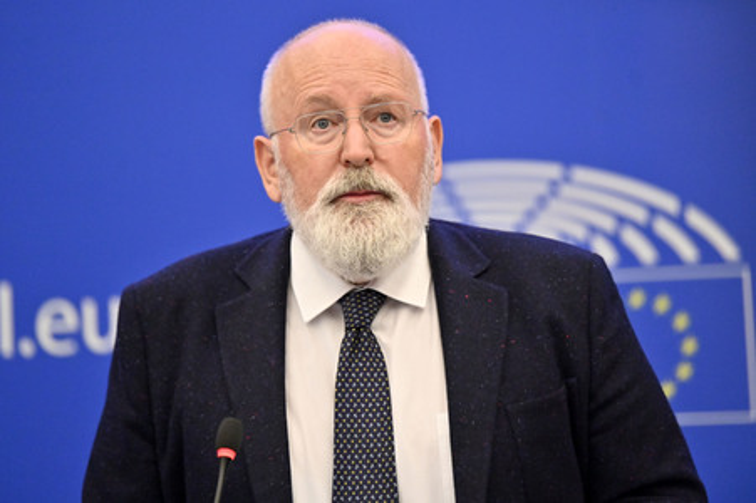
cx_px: 378
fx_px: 4197
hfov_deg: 10.3
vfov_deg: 6.9
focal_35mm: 200
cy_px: 252
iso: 5000
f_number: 2.8
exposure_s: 1/1000
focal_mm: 200
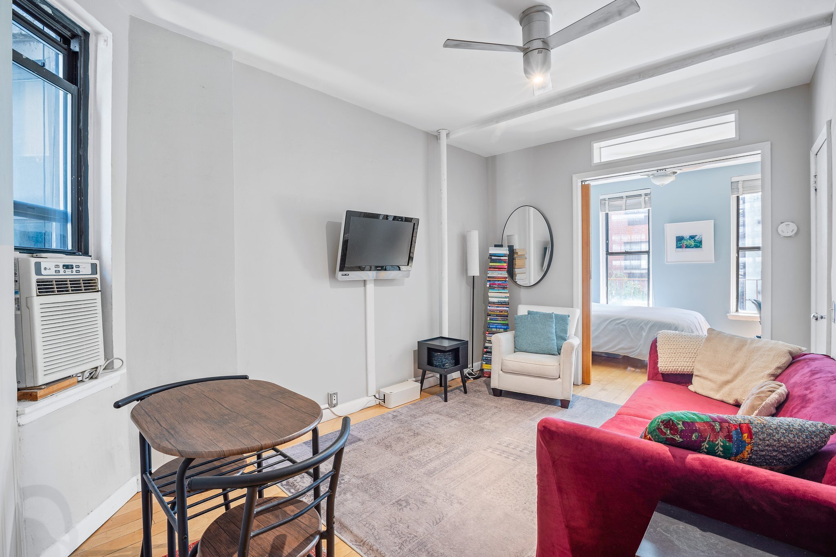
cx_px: 418
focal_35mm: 16
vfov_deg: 73.7
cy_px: 278
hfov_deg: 96.7
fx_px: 371
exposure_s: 2.5
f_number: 9
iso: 200
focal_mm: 16
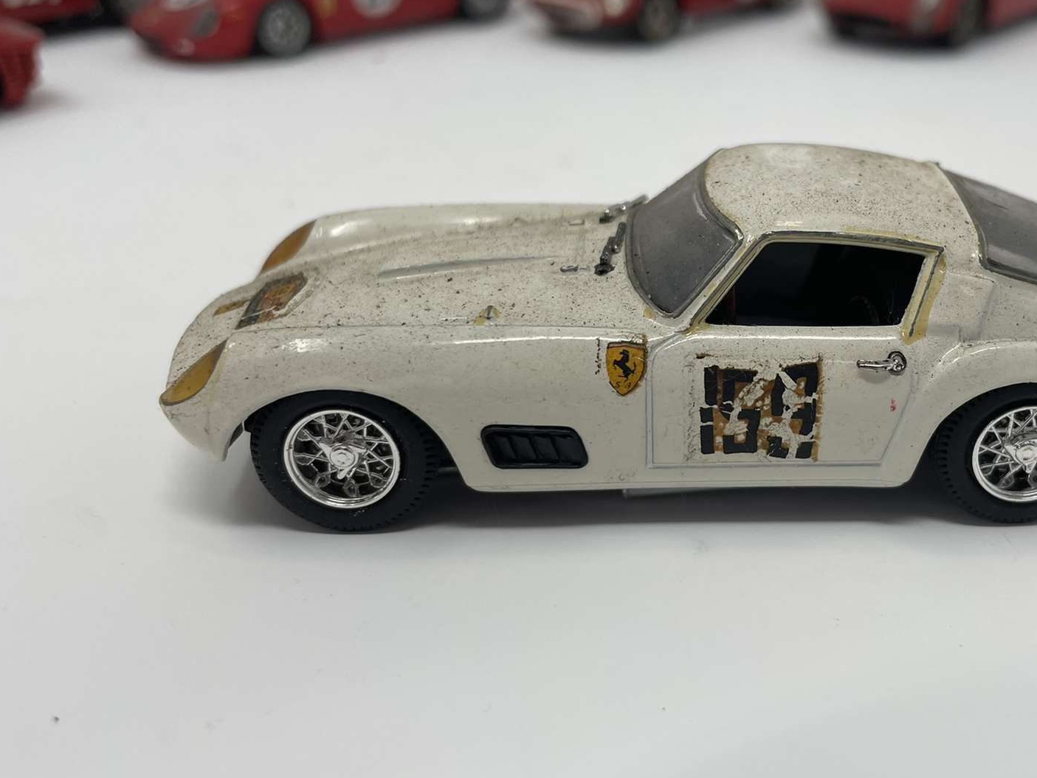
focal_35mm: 37
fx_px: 1109
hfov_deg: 49.3
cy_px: 380
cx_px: 686
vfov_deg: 38.7
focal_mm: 4.2
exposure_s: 1/389
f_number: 1.6
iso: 32
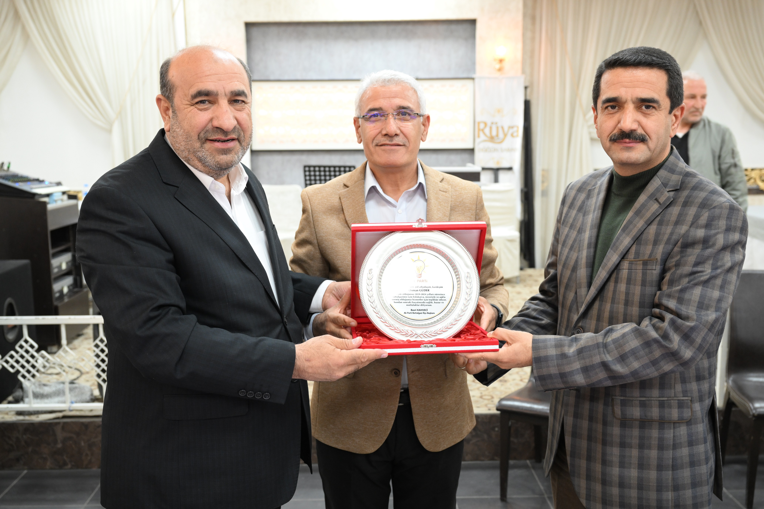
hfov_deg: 53.1
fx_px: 764
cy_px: 254
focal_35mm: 36
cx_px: 382
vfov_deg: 36.9
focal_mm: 36
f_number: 4.5
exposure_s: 1/80
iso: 1600
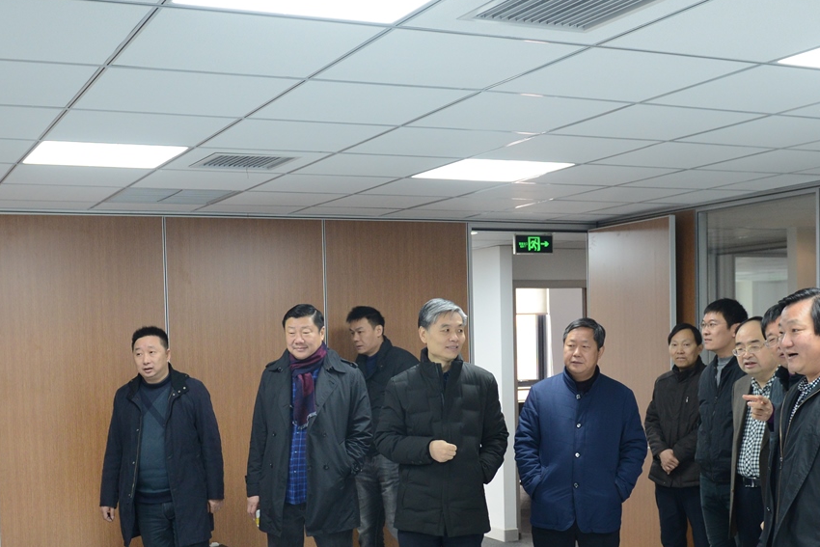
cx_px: 373
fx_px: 1162
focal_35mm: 51
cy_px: 414
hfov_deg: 38.8
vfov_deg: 26.1
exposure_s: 1/100
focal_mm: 24
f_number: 4
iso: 1100
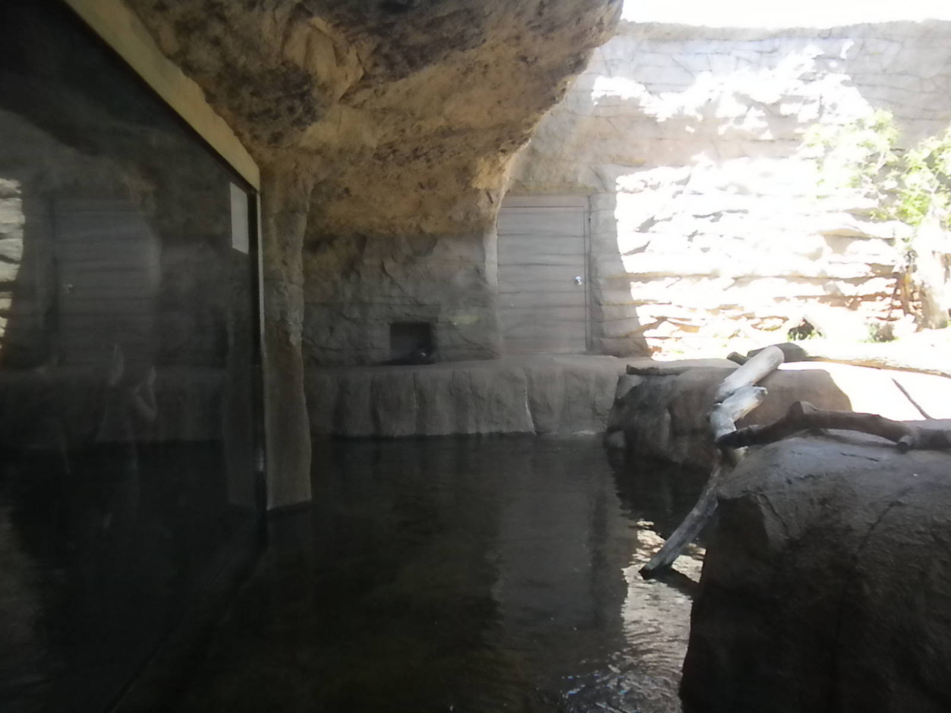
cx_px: 476
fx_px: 1016
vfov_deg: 38.7
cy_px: 356
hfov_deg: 50.1
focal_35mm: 37
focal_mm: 6.6
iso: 640
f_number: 3.5
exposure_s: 1/395
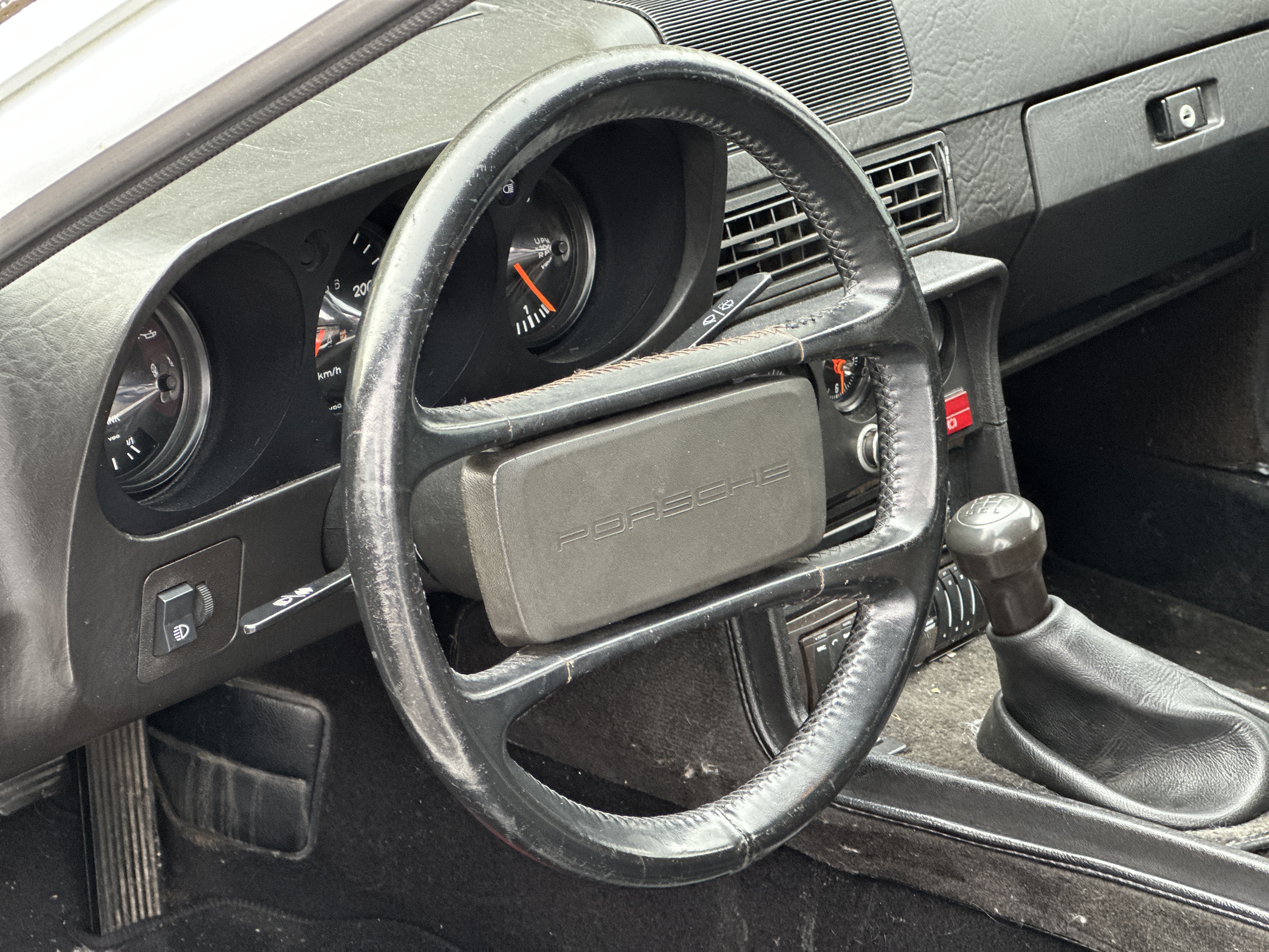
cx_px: 634
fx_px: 2823
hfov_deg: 25.3
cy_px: 476
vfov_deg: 19.1
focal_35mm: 77
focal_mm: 9
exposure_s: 1/40
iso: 320
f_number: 2.8
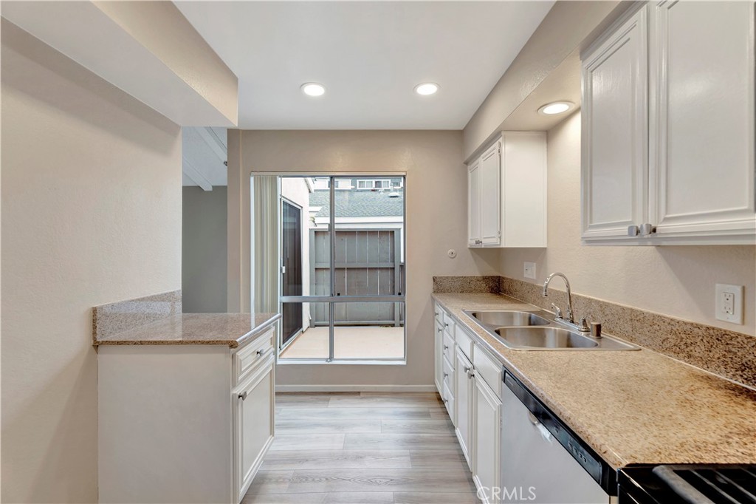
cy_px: 252
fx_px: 315
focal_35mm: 15
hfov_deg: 100.4
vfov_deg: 77.3
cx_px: 378
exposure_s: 1/30
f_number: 5.6
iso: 100
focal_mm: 10
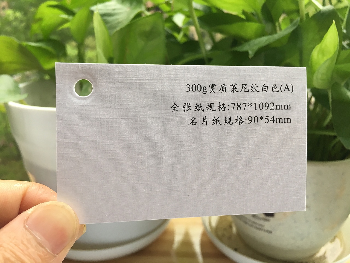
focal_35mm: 29
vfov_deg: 48.2
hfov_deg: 61.7
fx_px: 293
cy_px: 132
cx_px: 175
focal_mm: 4.15
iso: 32
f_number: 2.2
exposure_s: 1/33
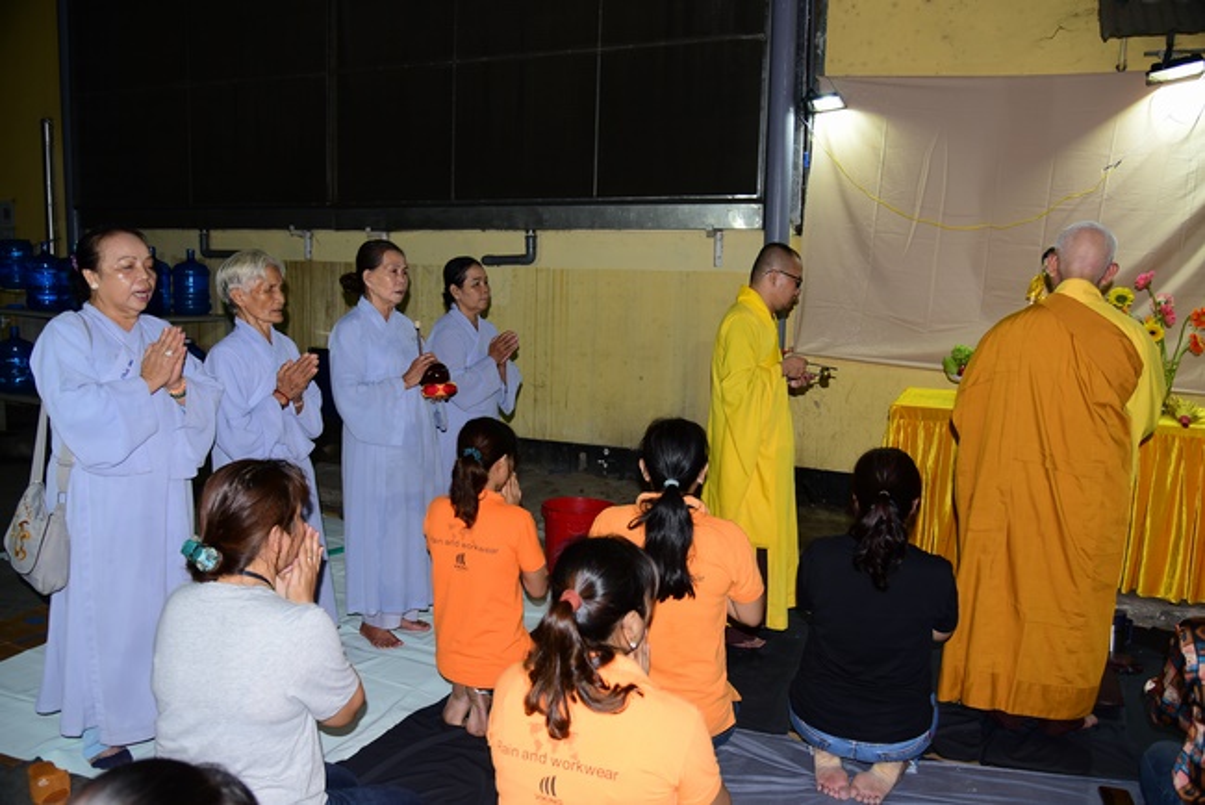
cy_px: 402
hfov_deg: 67.4
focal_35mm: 27
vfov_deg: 48.0
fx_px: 904
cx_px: 602
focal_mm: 27
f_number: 4
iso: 320
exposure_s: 1/60
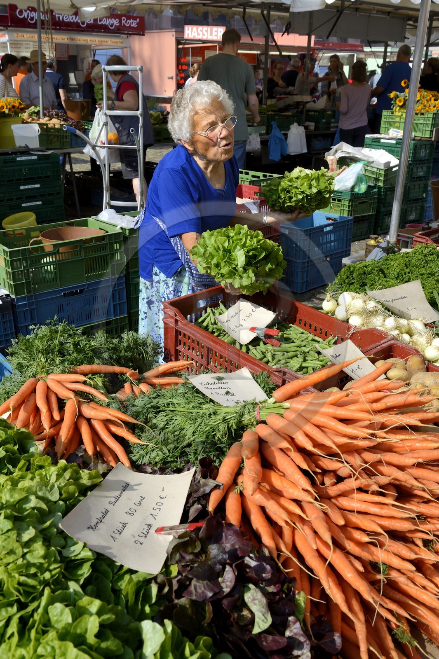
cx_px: 220
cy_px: 330
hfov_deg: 41.1
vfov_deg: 58.7
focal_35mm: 32
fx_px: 586
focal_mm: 32
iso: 200
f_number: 11
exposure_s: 1/200
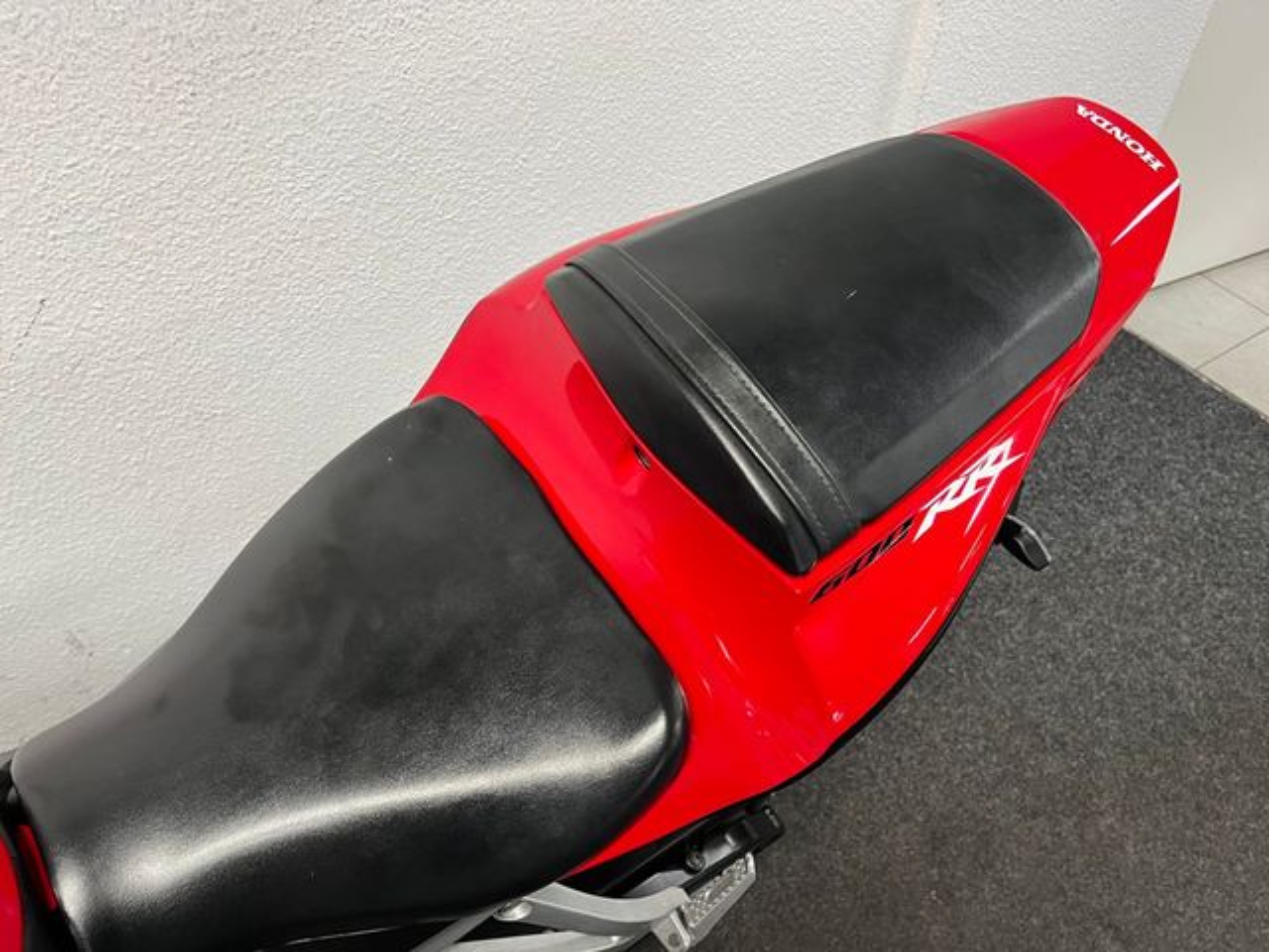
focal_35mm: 26
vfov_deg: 53.1
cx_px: 634
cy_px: 476
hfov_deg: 67.3
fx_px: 953
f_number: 1.6
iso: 125
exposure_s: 1/50
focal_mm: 5.1
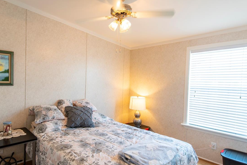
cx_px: 96
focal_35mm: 22
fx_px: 151
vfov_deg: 57.2
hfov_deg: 77.5
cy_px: 85
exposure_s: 1/40
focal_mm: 15
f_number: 2.8
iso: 100
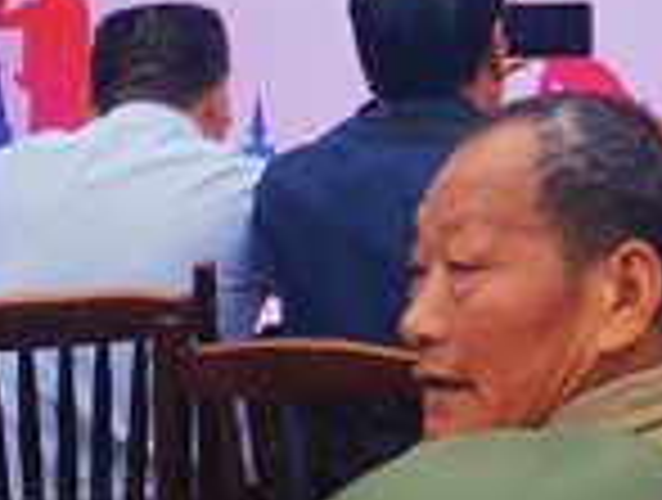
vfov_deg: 10.2
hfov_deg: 13.4
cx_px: 968
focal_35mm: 139
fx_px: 2665
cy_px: -336
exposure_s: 1/1311
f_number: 1.8
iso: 50
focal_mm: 4.75
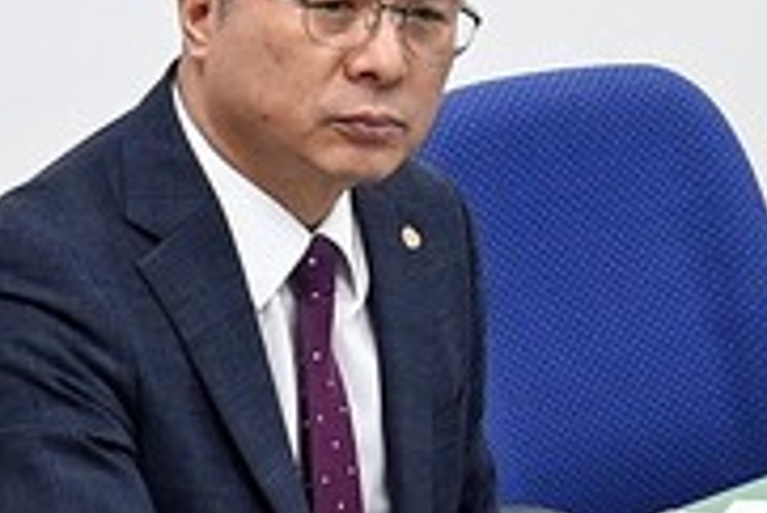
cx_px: 941
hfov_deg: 8.5
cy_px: 494
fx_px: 5081
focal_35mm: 238
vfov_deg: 5.8
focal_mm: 22.5
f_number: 4
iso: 800
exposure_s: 1/125
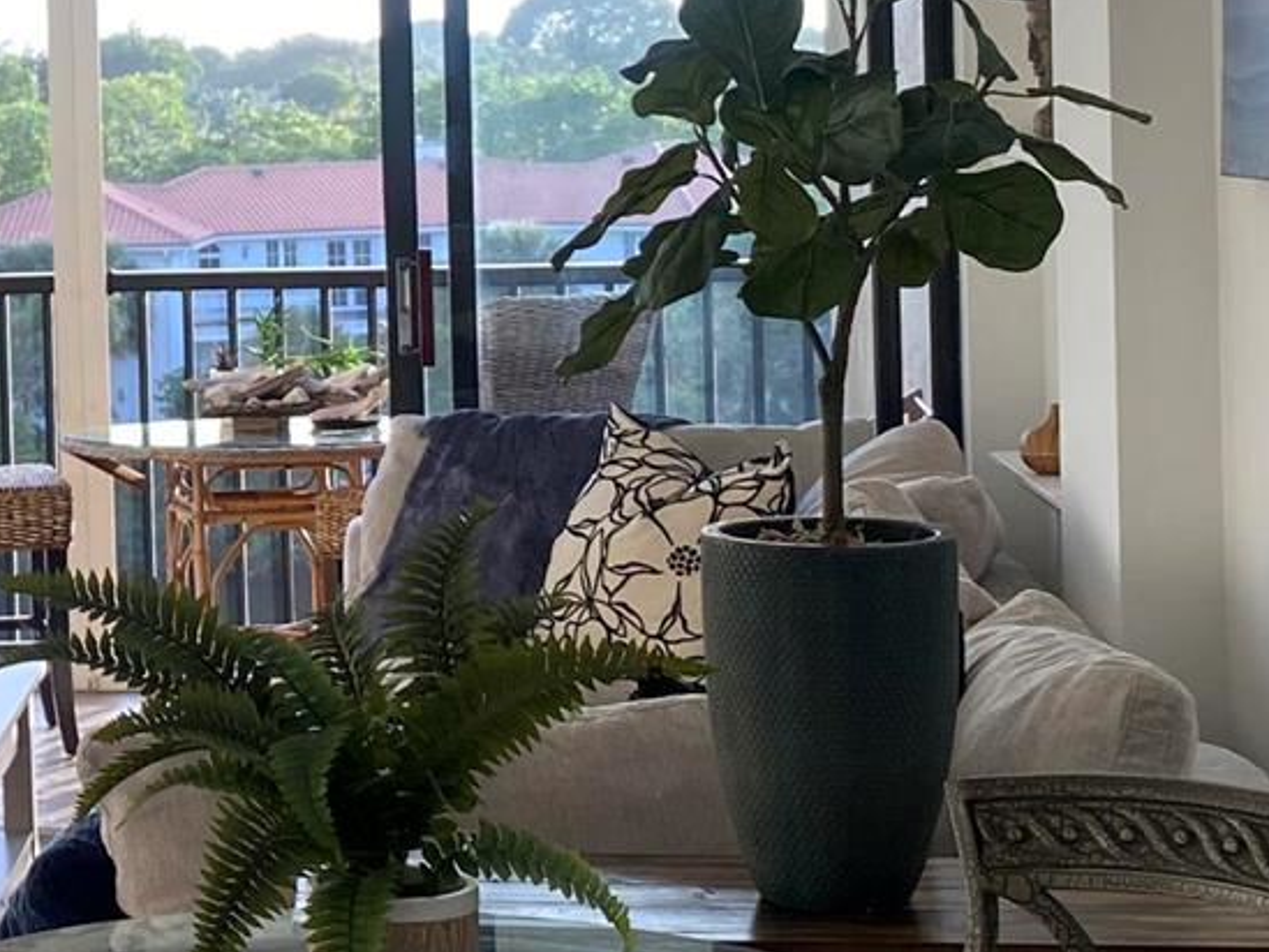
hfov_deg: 19.0
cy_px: 176
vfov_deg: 15.1
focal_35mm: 97
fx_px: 3557
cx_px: -280
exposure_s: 1/149
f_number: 1.8
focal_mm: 4.25
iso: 32
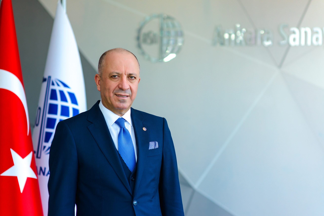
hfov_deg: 23.9
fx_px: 765
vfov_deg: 16.1
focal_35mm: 85
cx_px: 162
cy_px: 108
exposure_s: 1/640
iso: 320
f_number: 2.2
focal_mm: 85
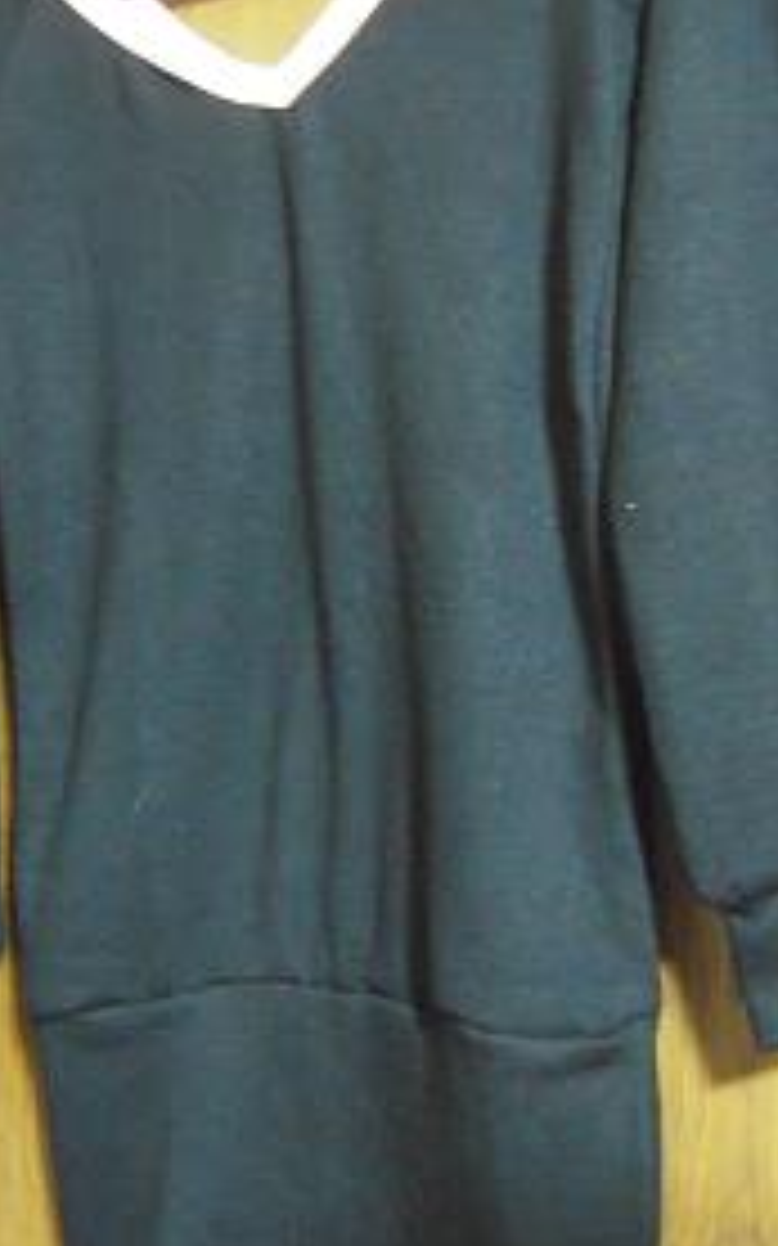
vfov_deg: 46.1
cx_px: 380
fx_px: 1460
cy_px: 535
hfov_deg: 29.8
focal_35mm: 43
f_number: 2.7
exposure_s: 1/8
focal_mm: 5
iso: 1600
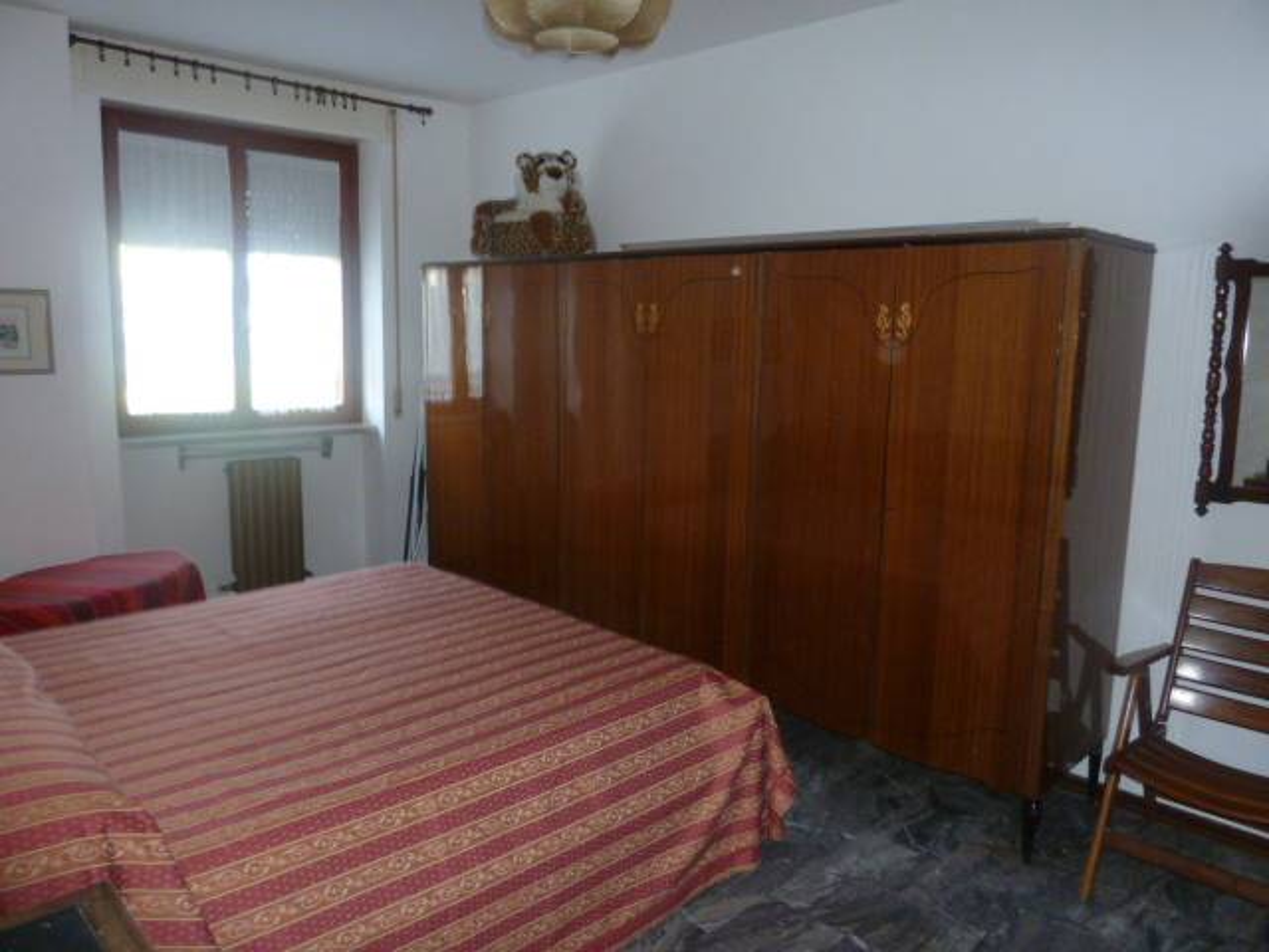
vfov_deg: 54.9
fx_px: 916
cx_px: 634
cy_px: 476
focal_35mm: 25
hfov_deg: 69.4
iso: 400
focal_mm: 4.1
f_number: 3.3
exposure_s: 1/30
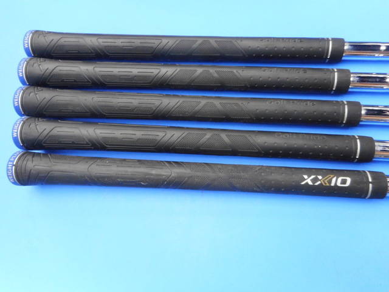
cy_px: 146
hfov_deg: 69.4
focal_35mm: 25
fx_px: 281
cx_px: 194
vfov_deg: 54.9
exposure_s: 1/30
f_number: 3.7
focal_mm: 4.5
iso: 220
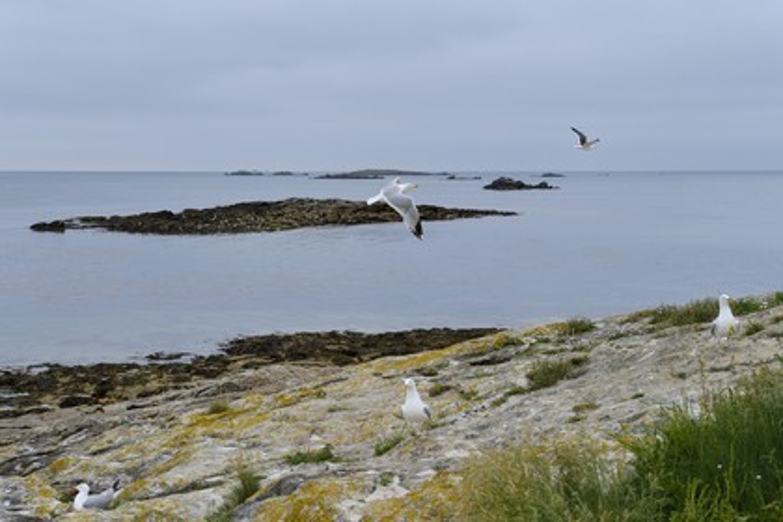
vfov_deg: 22.6
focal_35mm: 60
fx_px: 1305
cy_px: 261
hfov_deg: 33.4
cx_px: 392
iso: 800
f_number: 8
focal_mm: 60
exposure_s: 1/1000
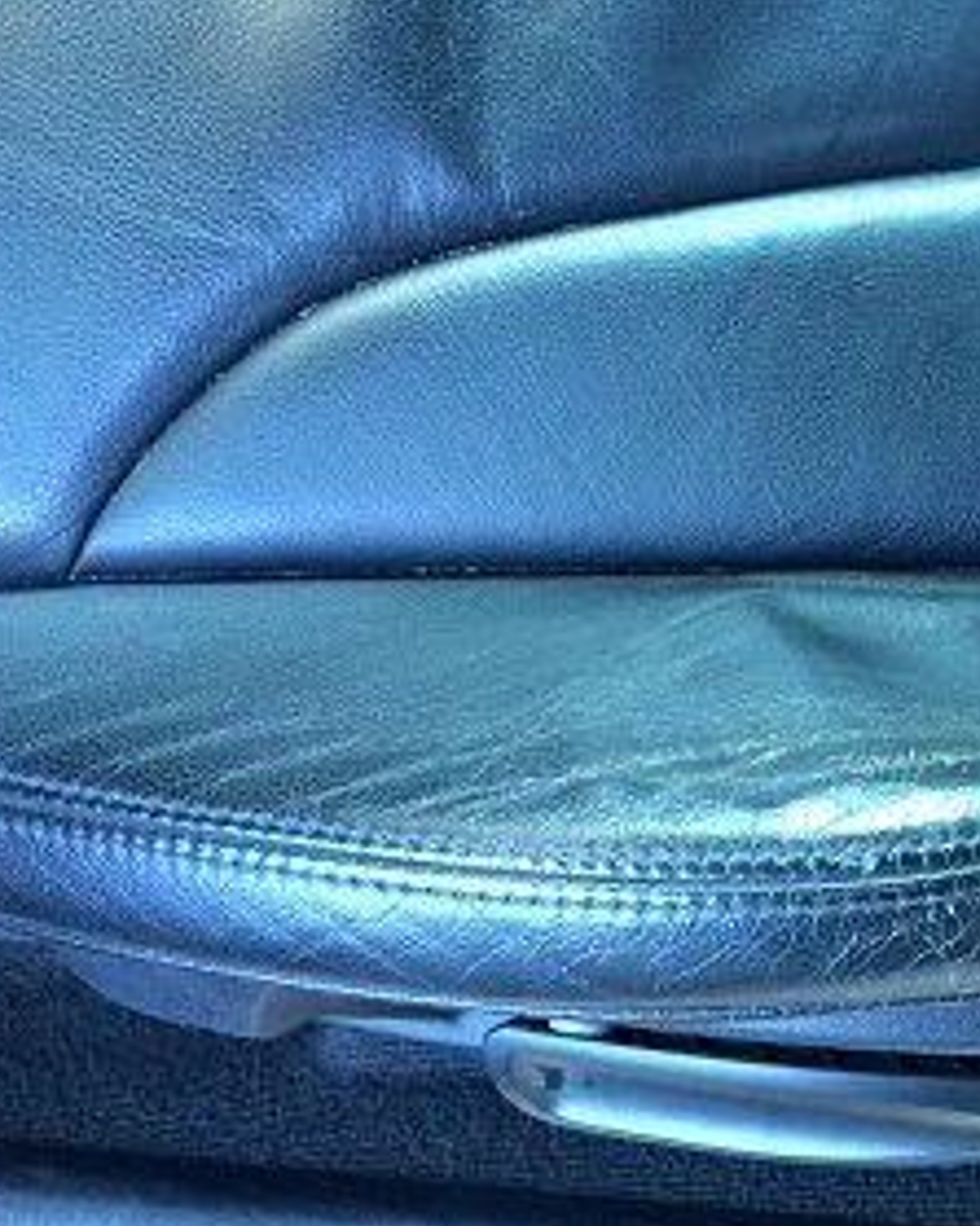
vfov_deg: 43.8
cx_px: 813
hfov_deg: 34.3
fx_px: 1524
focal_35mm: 42
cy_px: 642
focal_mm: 4.12
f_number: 2.2
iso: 320
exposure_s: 1/24
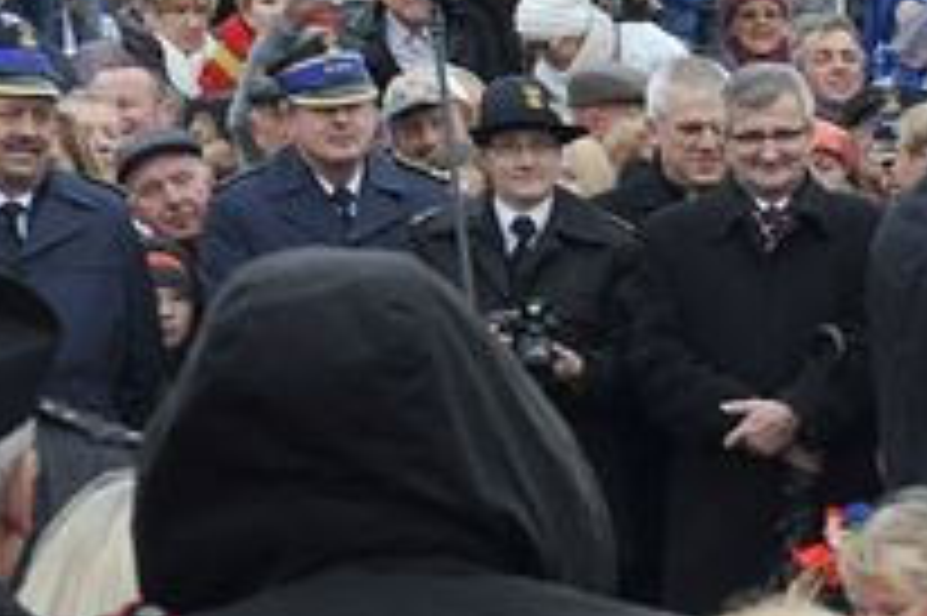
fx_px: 5403
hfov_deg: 9.6
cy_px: 767
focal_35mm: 210
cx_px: 1228
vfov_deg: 6.5
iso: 800
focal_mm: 34
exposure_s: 1/250
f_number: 8
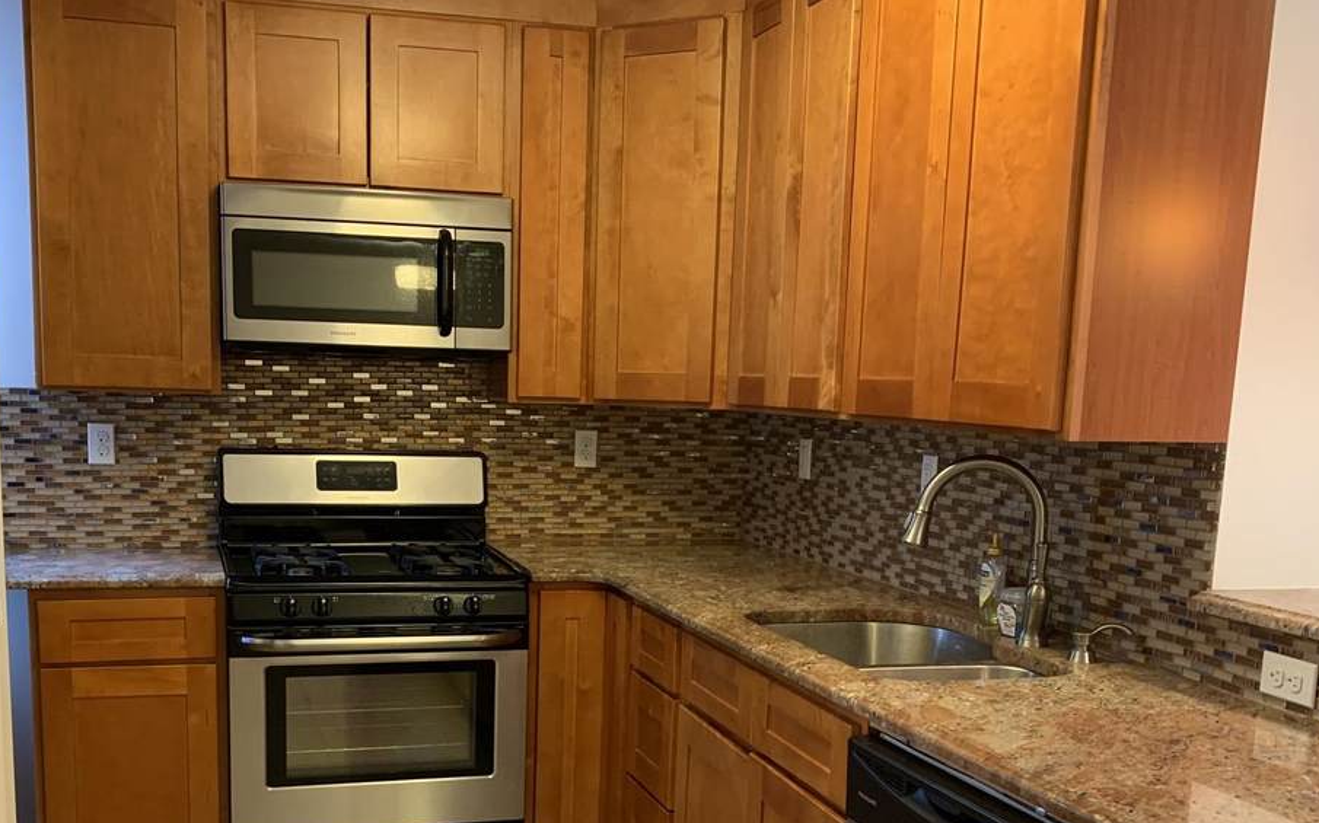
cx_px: 565
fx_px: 1401
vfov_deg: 31.9
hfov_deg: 50.2
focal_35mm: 39
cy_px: 651
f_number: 1.8
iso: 250
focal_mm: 4.25
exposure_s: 1/40
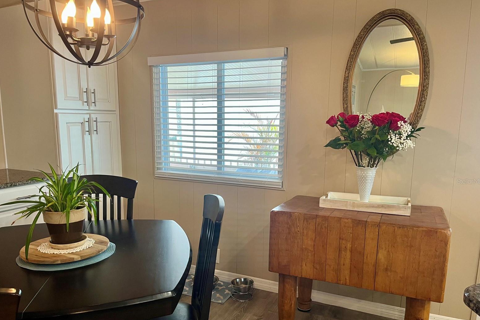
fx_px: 373
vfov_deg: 46.3
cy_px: 181
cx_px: 238
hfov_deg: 65.5
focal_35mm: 28
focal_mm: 5.1
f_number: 1.6
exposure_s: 1/60
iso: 100
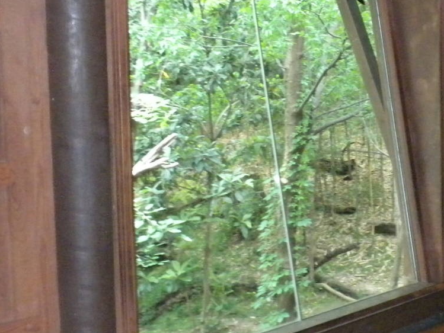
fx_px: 1013
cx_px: 416
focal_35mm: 79
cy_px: 159
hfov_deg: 23.9
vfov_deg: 18.7
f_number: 3.5
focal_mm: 6.6
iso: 800
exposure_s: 1/30
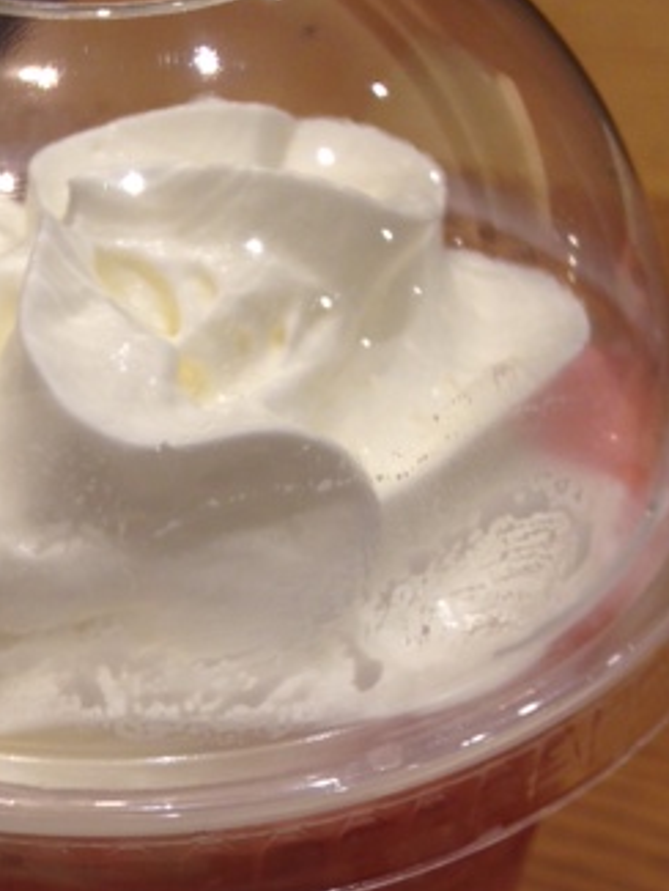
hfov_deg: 22.3
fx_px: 1674
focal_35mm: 65
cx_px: 145
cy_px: 724
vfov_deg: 29.1
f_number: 2.4
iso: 50
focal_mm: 4.12
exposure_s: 1/30
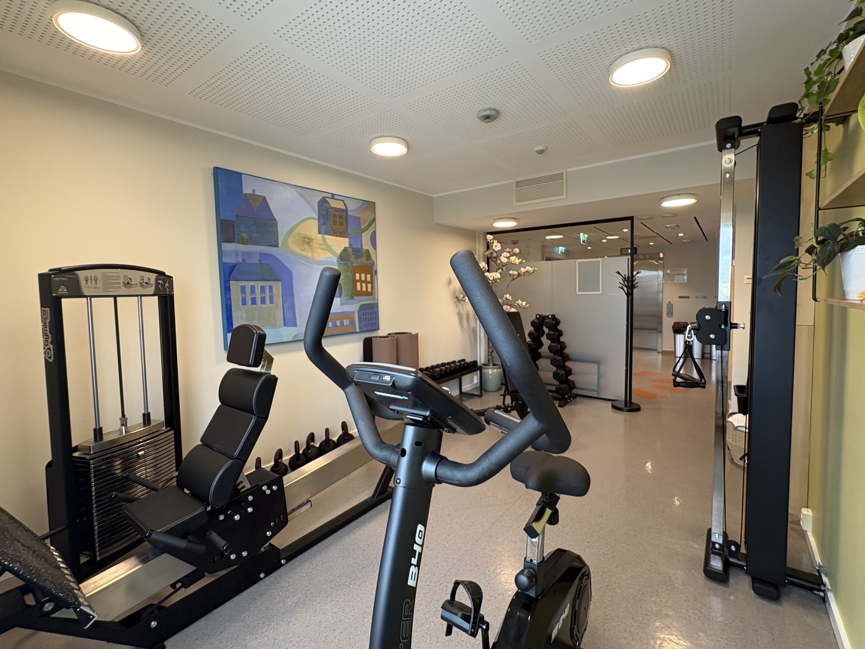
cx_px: 439
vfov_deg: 78.1
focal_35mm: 16
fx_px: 400
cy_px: 312
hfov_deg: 94.5
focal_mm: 2.22
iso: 125
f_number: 2.2
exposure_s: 1/50
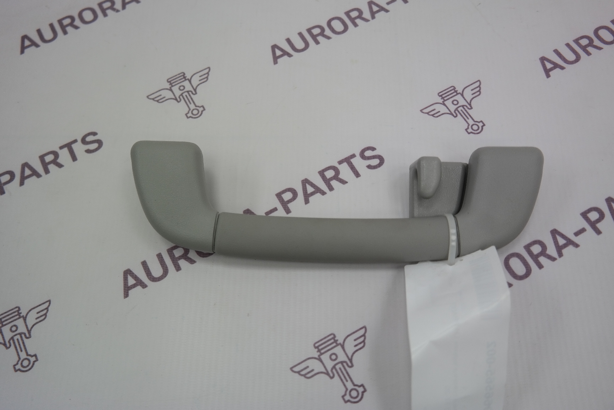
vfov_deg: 40.0
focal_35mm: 33
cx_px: 307
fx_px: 563
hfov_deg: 57.2
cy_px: 205
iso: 200
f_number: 4
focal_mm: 22
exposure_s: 1/80
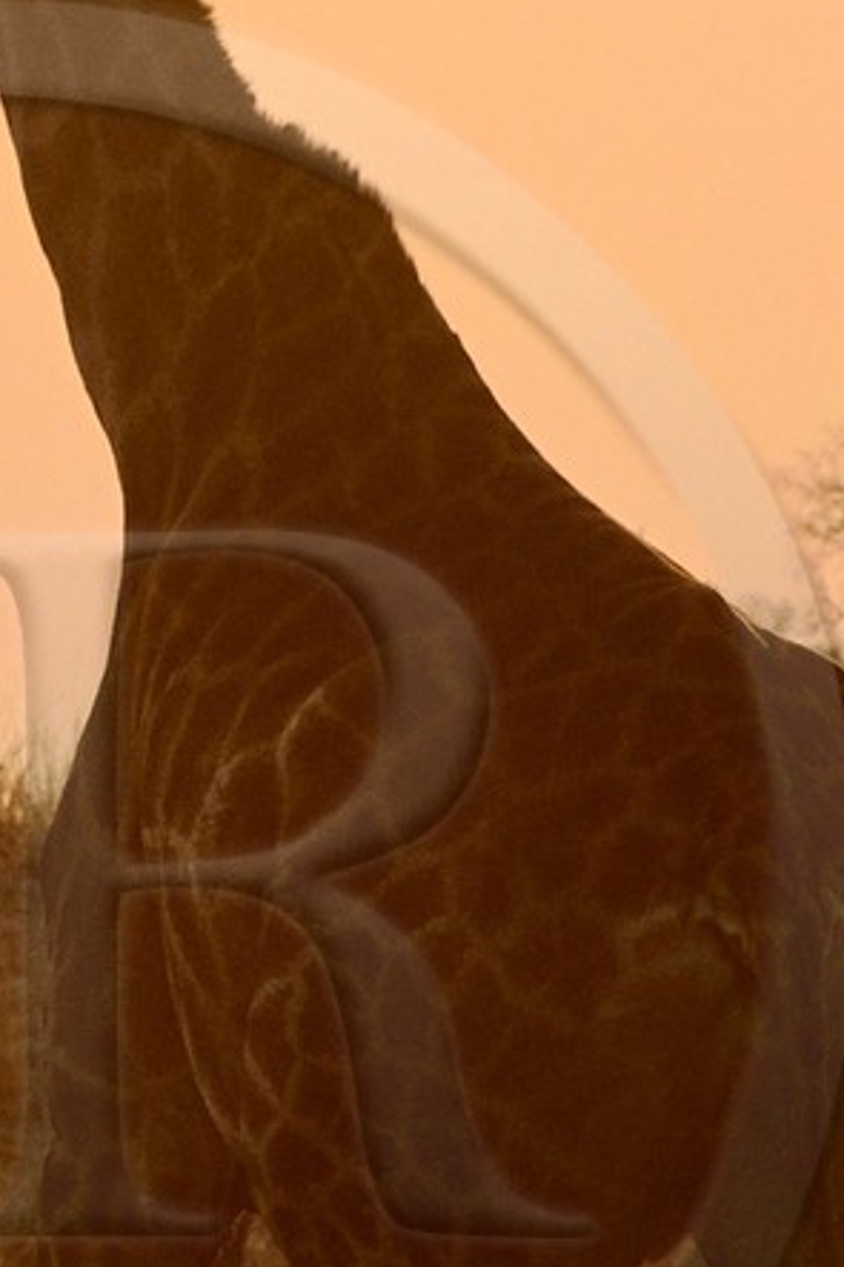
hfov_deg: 2.5
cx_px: -26
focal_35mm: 542
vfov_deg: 3.8
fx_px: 19074
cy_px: 889
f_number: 18
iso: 800
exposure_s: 1/500
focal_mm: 150
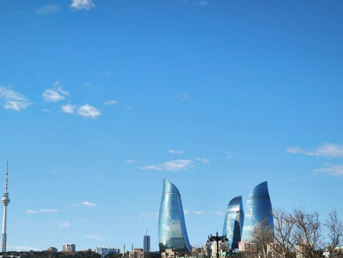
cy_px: 169
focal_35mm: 73
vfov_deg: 20.1
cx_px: 139
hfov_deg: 26.6
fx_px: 723
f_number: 1.9
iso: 50
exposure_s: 1/516
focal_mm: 7.1
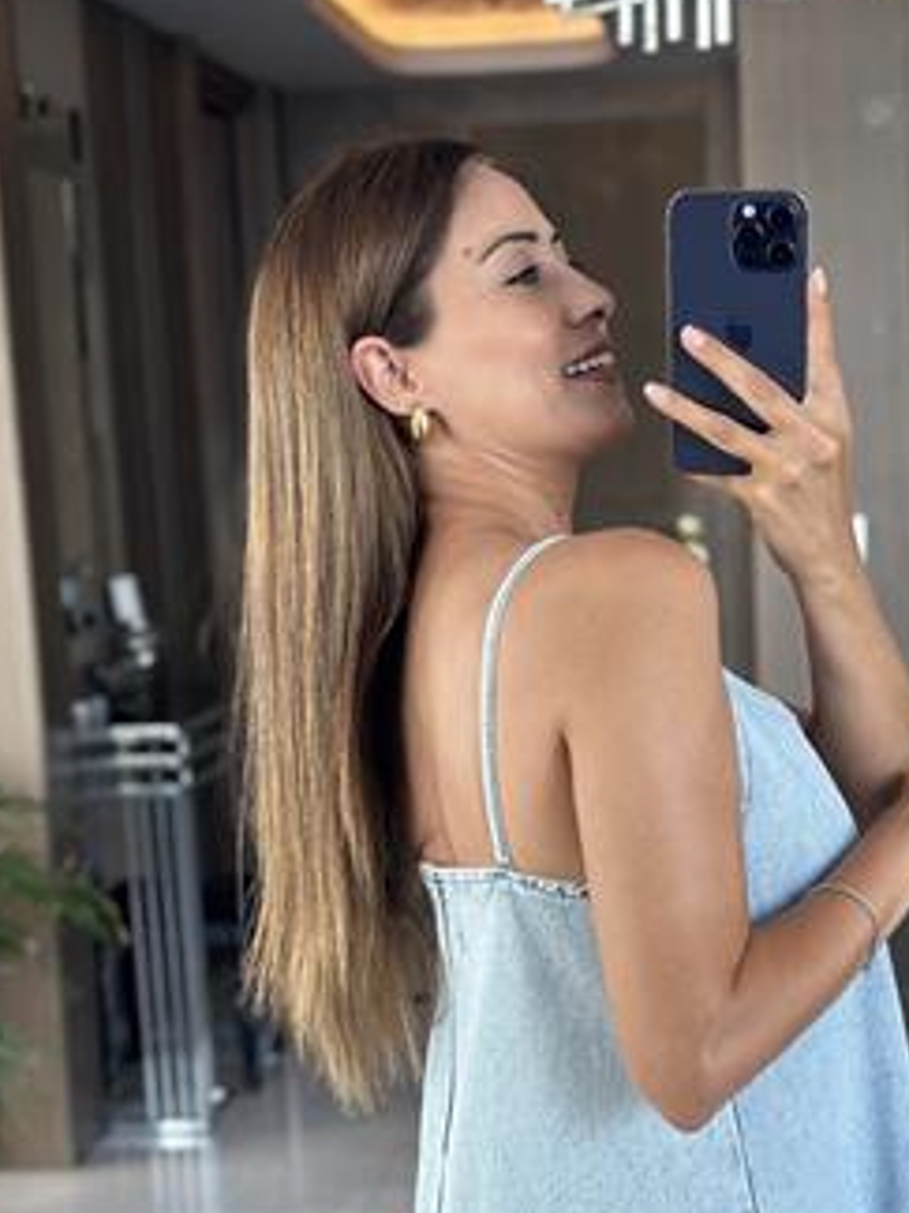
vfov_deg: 25.8
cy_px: 831
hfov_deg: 19.6
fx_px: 2626
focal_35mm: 75
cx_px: 595
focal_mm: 6.86
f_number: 1.78
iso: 125
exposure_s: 1/75
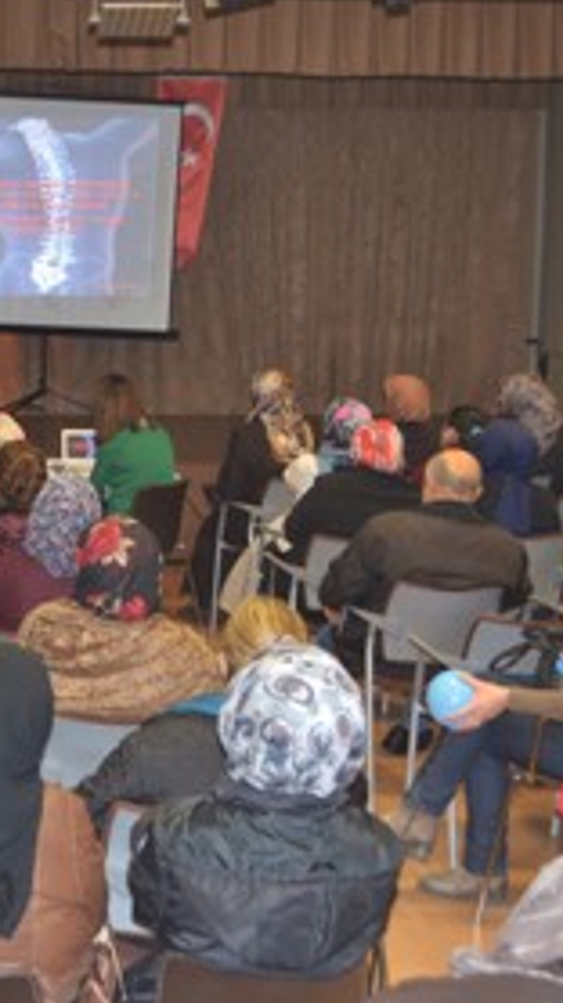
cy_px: 511
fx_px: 1888
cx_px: -40
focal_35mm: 71
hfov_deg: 16.5
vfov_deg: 29.8
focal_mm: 28
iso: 800
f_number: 4.5
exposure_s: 1/30
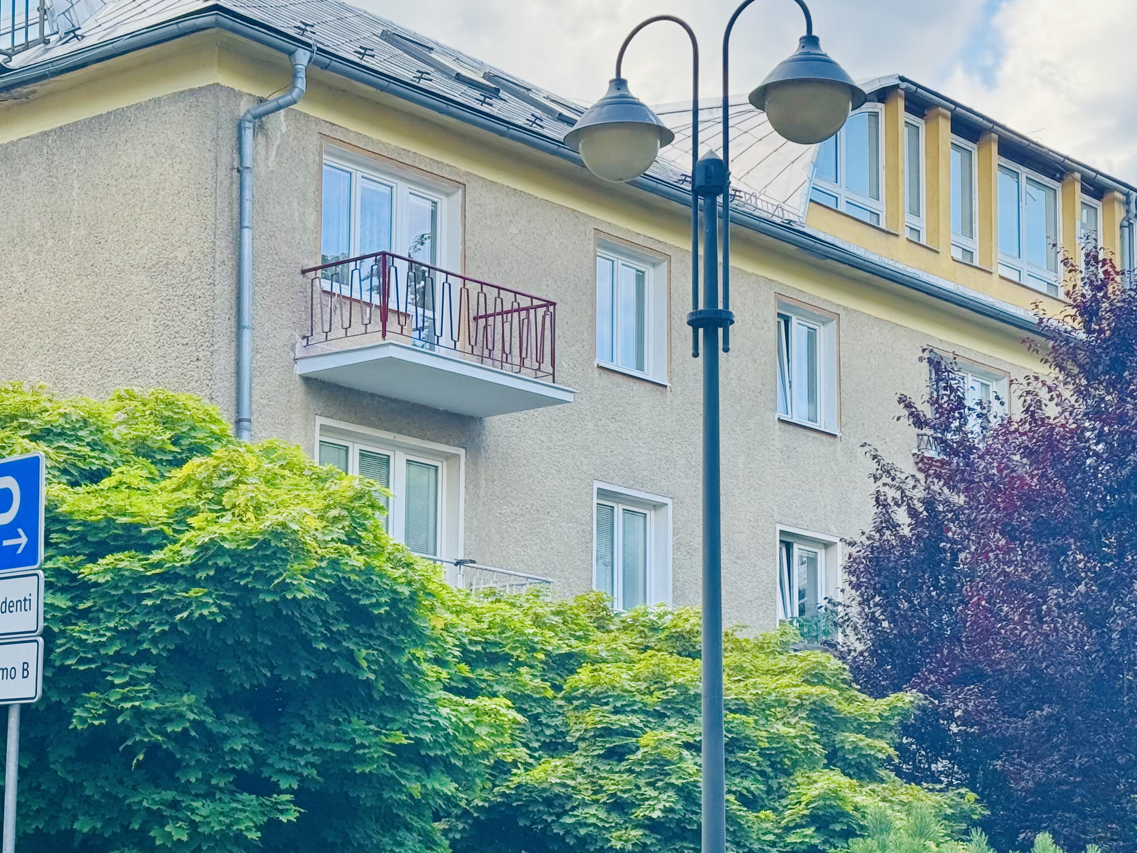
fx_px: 2562
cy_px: 523
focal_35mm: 78
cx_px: 425
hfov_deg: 24.9
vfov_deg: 18.9
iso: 64
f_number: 1.78
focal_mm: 6.76
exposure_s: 1/639
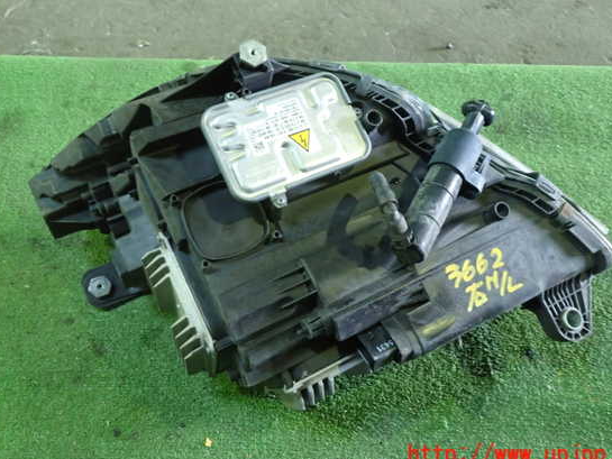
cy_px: 217
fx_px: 584
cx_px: 325
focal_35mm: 33
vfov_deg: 42.9
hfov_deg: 55.3
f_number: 2.3
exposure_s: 1/30
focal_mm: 5.4
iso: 800
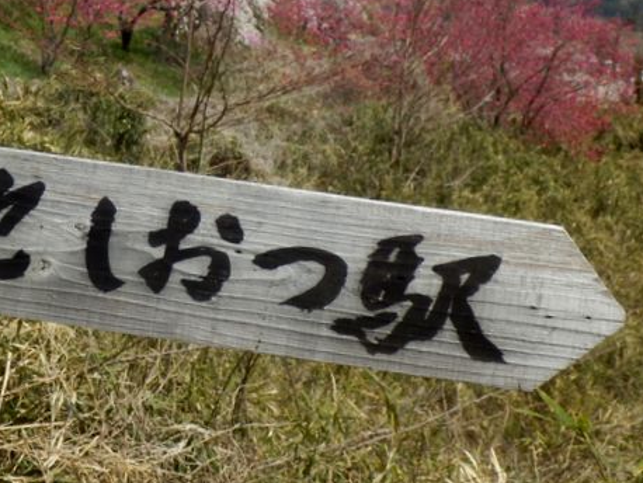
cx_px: 145
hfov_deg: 21.8
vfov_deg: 16.6
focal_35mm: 89
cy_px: 146
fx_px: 1654
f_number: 4.4
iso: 80
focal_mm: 9.1
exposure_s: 1/640
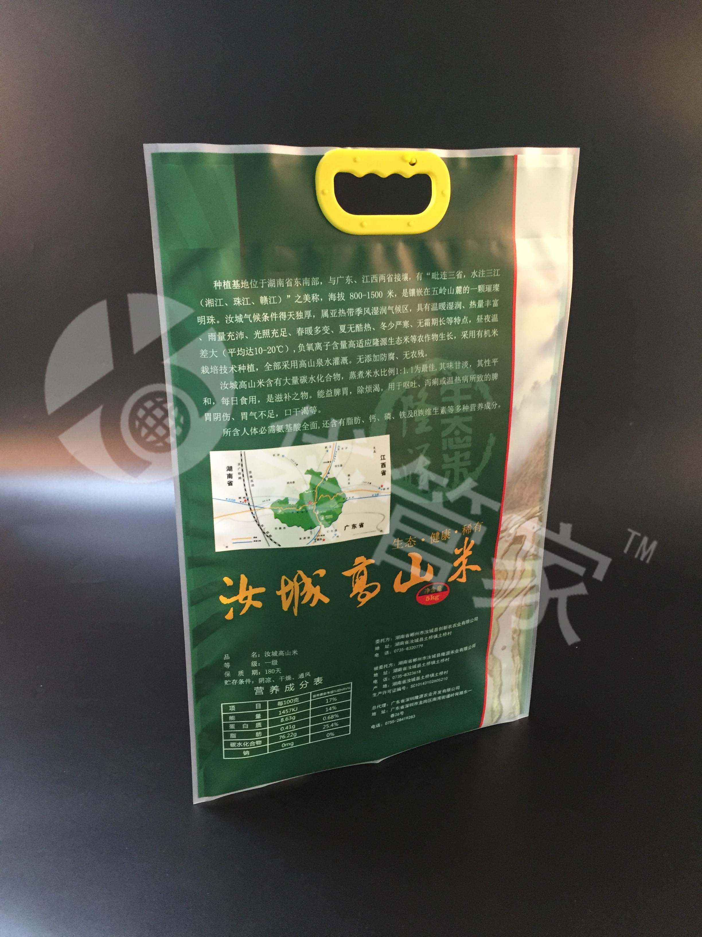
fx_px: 784
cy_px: 468
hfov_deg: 48.2
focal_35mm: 29
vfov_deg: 61.7
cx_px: 351
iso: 250
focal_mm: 4.15
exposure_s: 1/24
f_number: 2.2
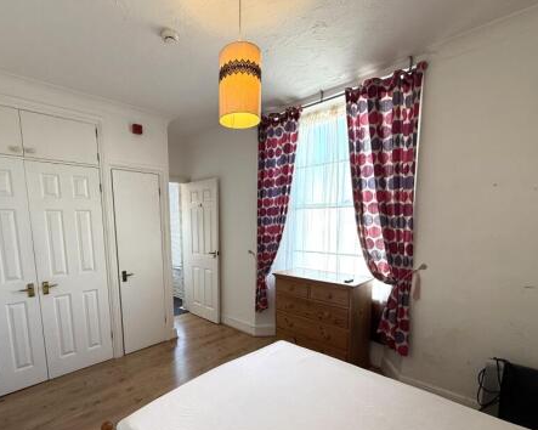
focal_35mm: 18
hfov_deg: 85.6
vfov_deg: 72.8
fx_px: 286
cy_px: 263
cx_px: 223
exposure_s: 1/100
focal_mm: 2.22
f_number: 2.2
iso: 100
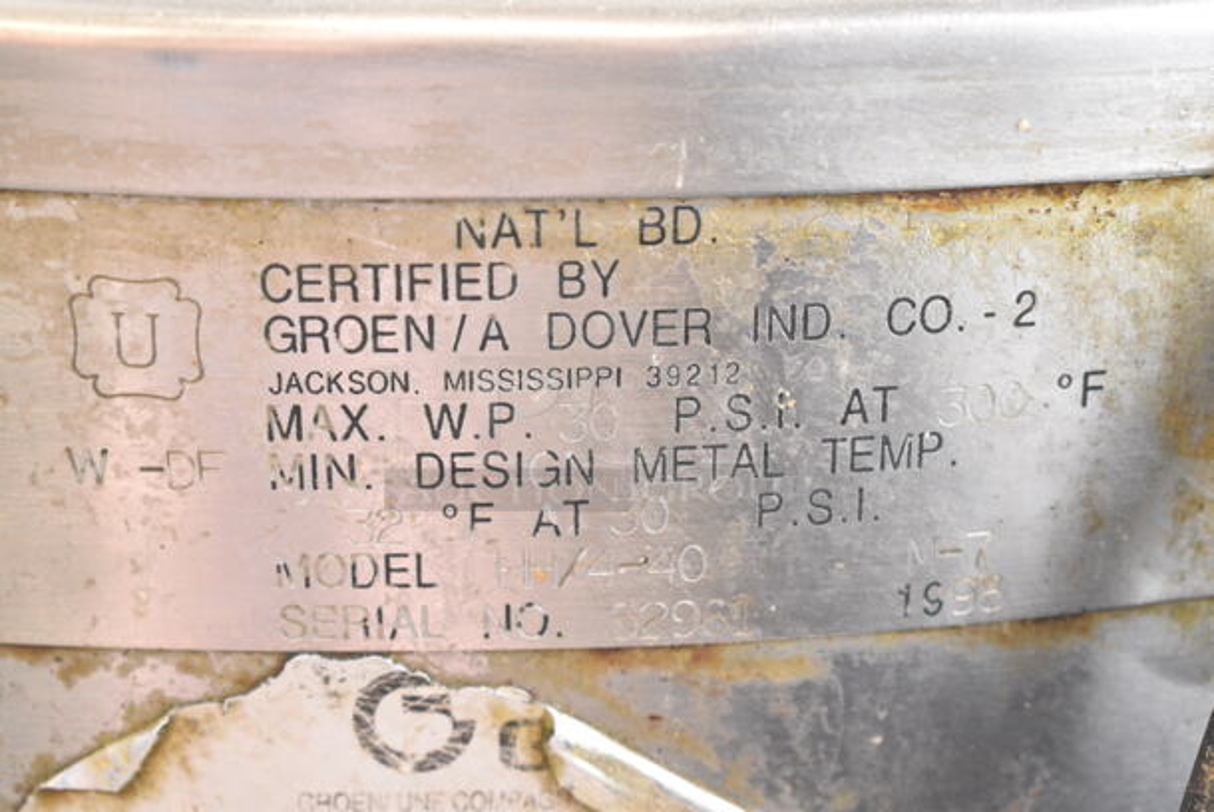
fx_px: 2532
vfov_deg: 18.2
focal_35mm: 75
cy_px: 406
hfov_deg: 27.0
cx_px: 607
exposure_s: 1/80
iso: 4000
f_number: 5.6
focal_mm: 50
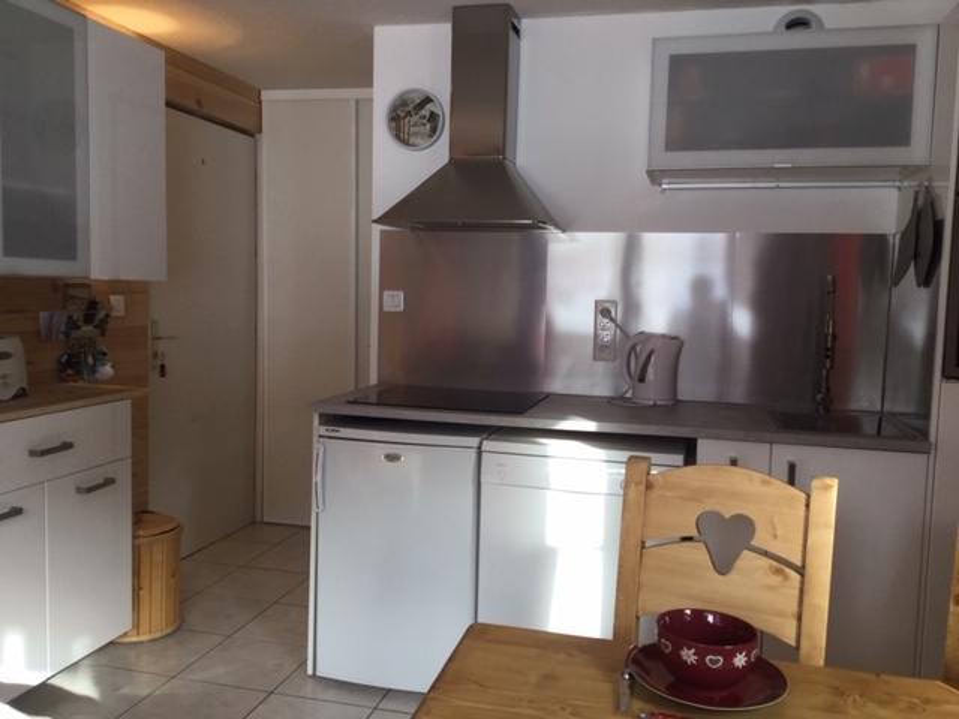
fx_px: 859
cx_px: 480
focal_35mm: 31
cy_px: 360
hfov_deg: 58.4
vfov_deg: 45.4
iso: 50
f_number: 2.4
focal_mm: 3.3
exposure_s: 1/100
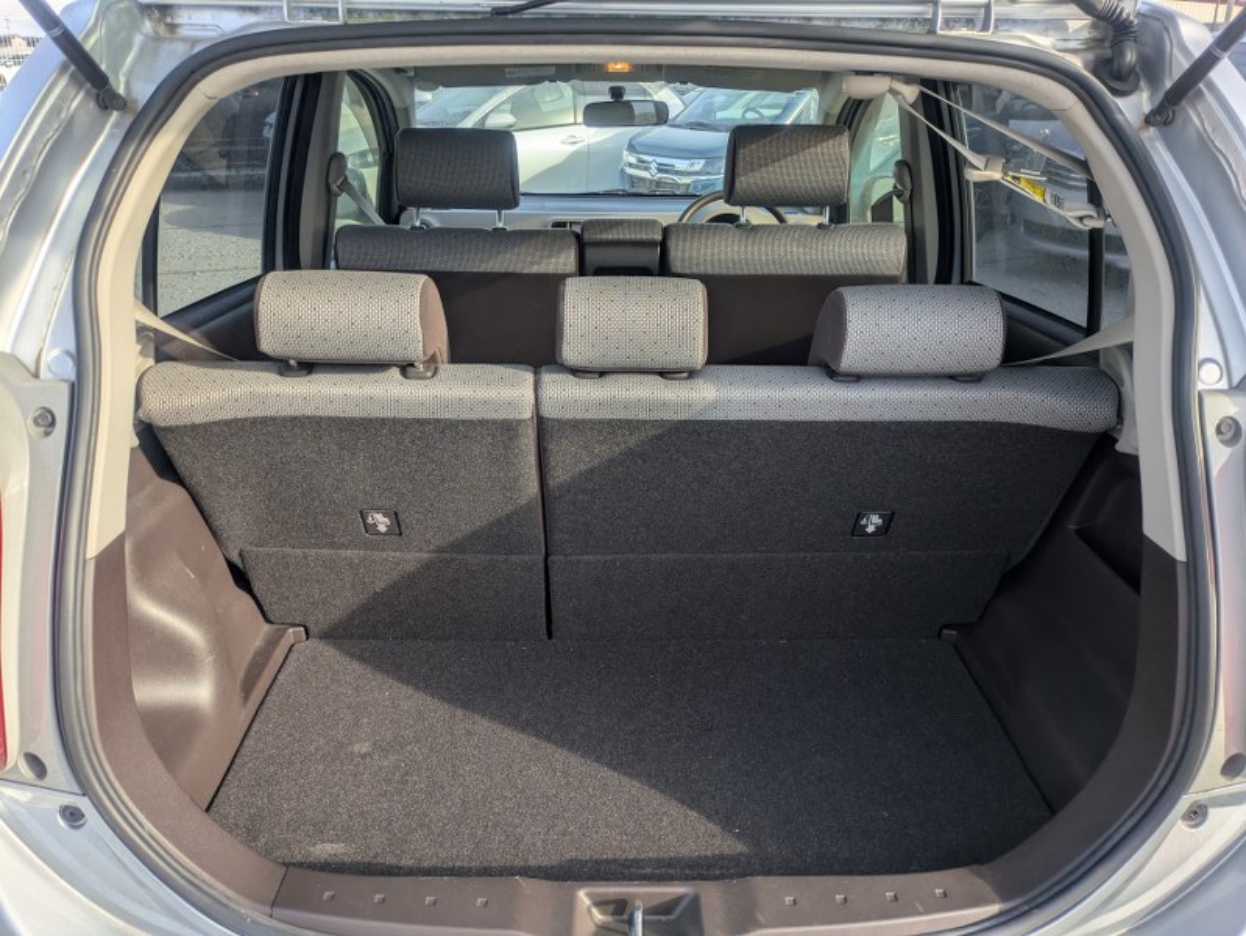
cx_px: 623
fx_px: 900
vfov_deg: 54.9
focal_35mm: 25
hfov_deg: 69.4
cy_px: 468
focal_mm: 5.43
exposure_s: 1/635
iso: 45
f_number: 1.89
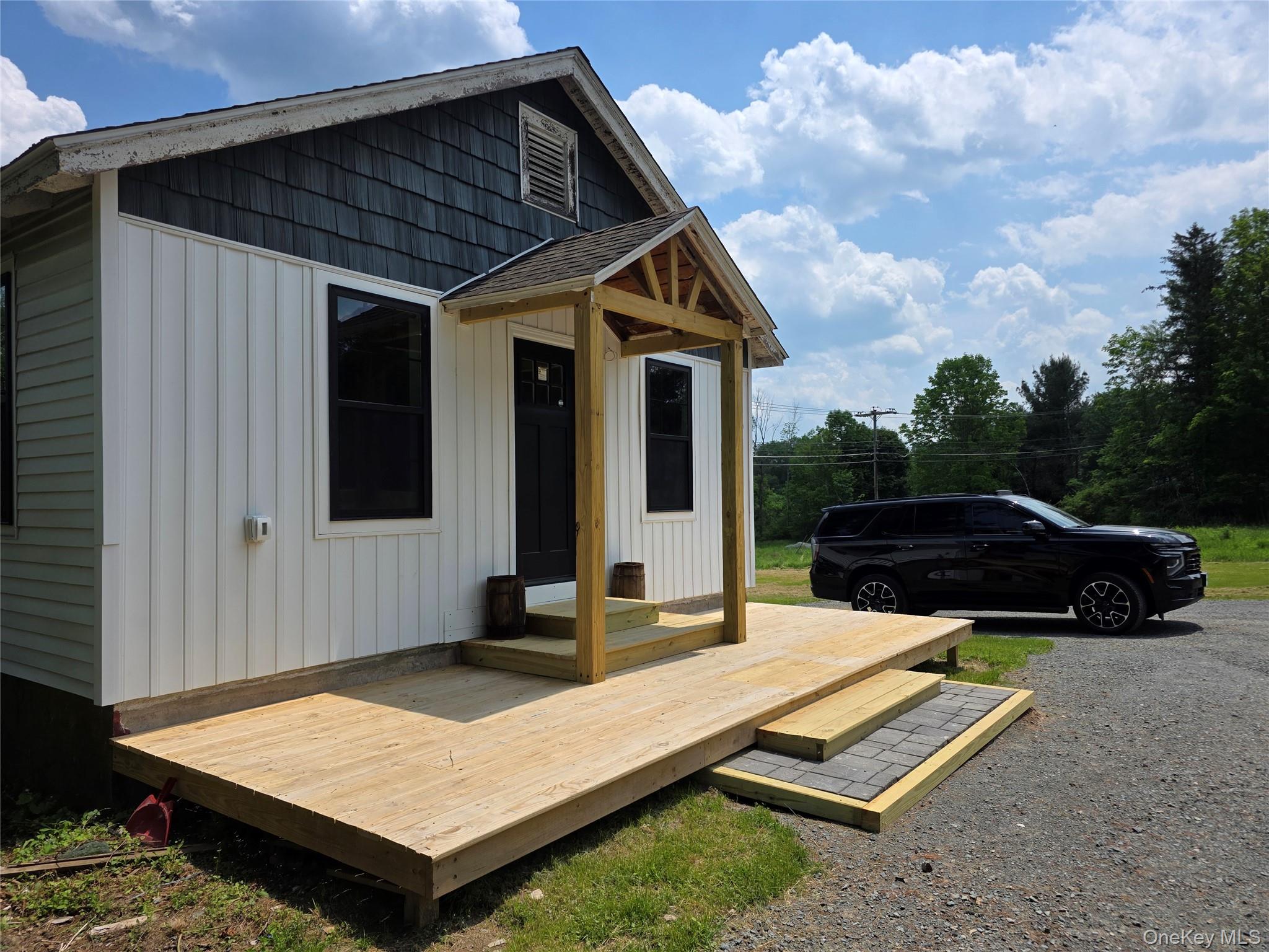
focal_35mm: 23
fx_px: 843
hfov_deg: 73.9
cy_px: 476
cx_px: 634
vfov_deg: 58.9
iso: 80
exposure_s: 1/7944
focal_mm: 6.3
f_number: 1.7
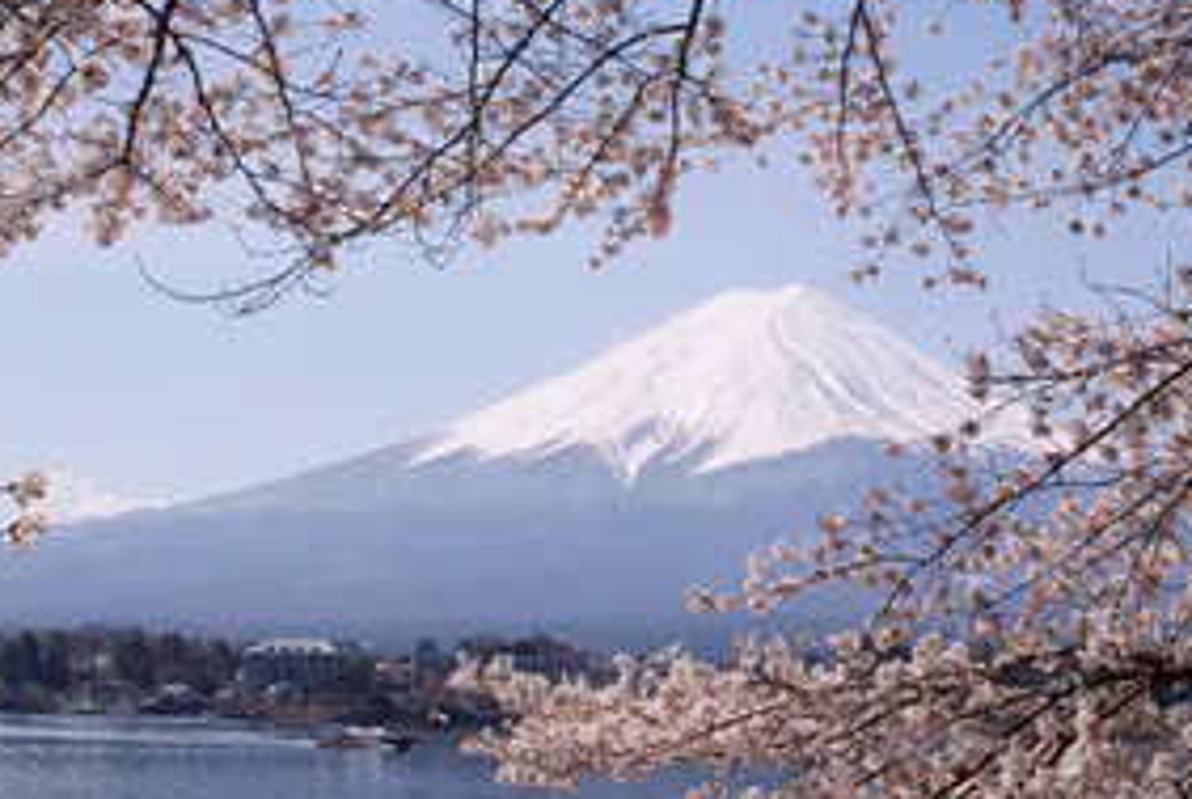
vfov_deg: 19.5
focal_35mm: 70
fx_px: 2321
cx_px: 761
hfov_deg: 28.7
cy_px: 366
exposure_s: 1/320
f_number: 11
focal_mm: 28
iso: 100
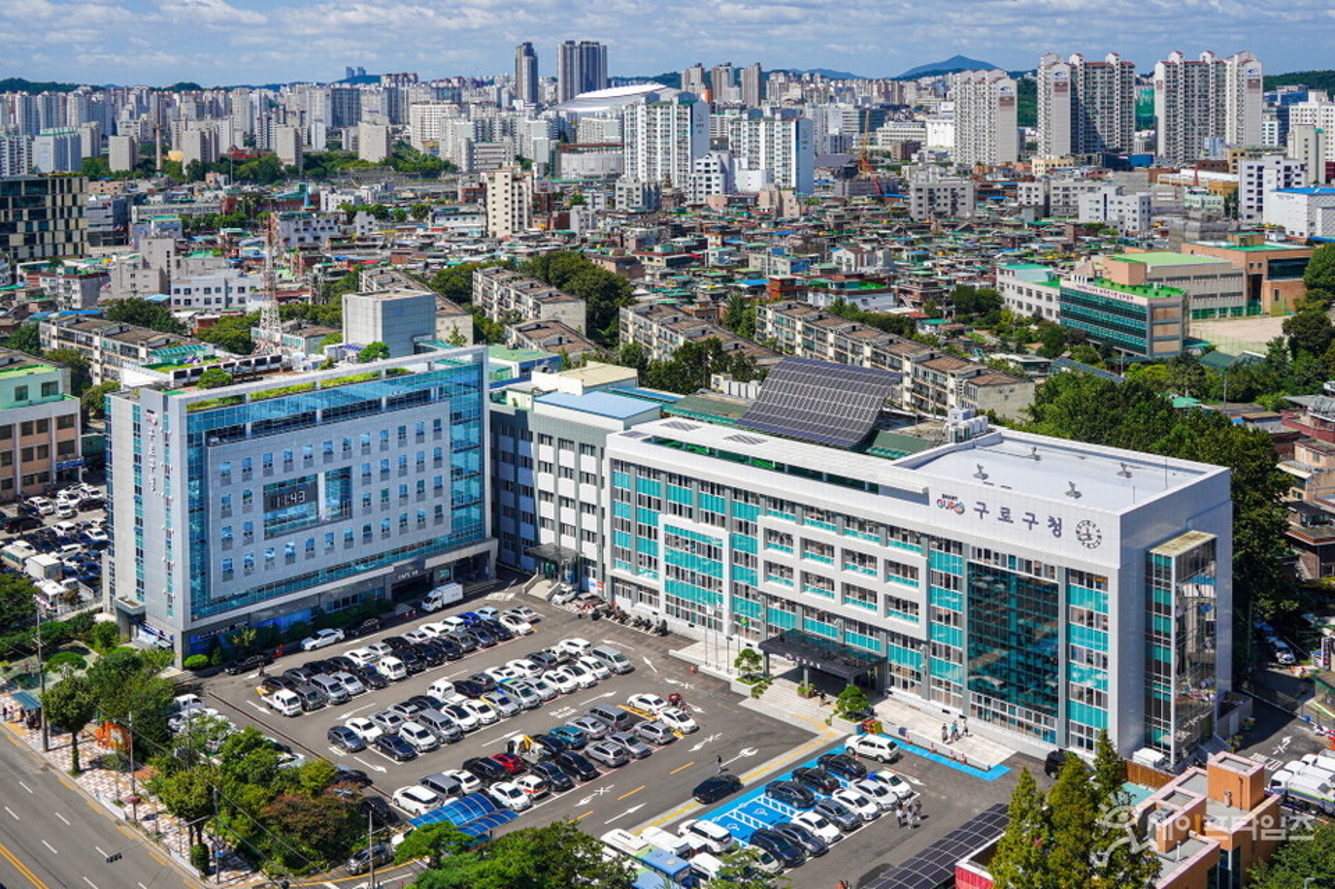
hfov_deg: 65.5
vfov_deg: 46.4
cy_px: 444
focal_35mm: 28
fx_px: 1038
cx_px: 668
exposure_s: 1/250
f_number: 9
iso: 50
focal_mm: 28
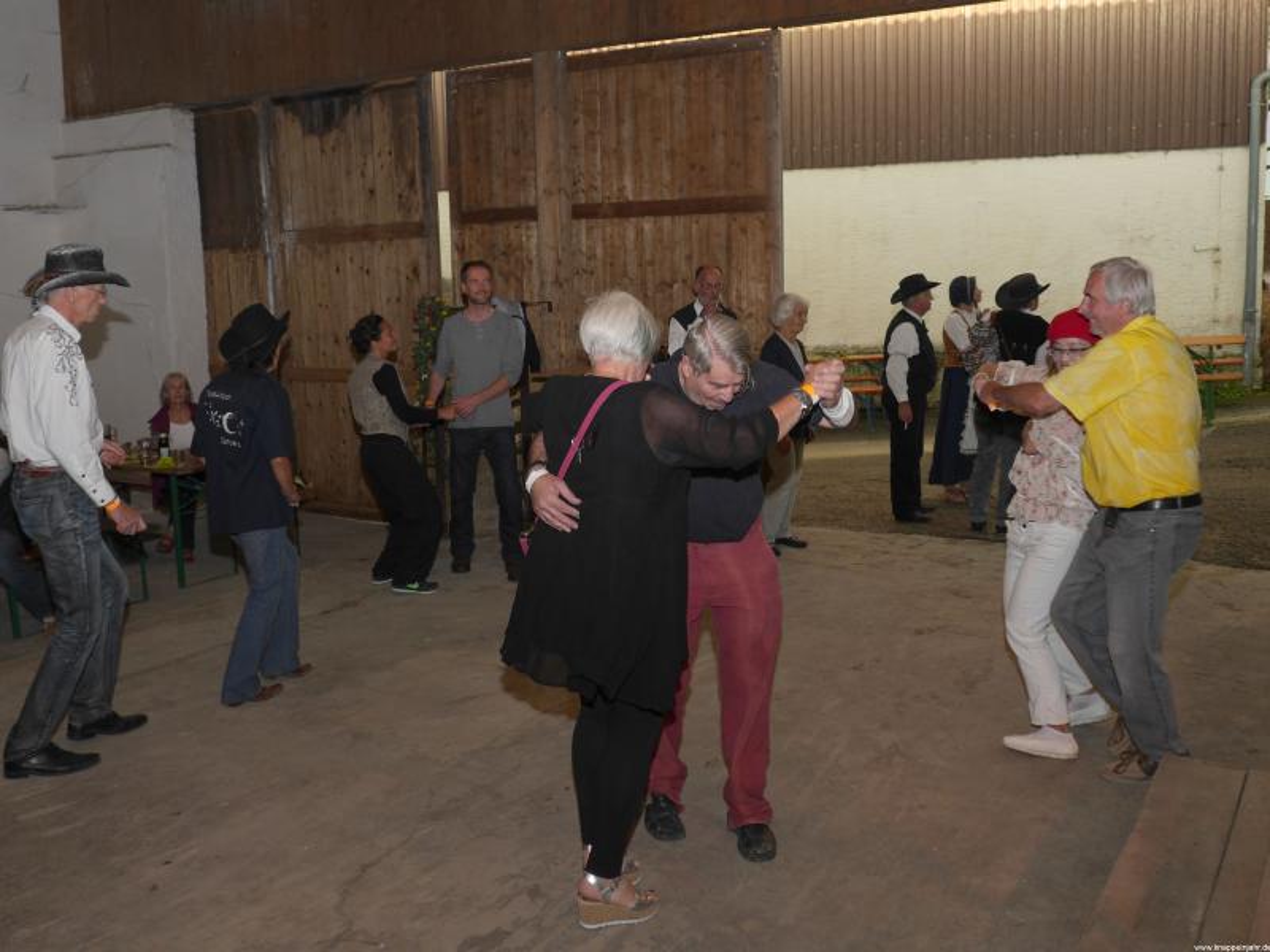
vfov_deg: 49.7
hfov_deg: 63.4
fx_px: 1027
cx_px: 635
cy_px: 476
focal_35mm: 28
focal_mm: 14
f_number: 4
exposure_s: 1/60
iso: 200
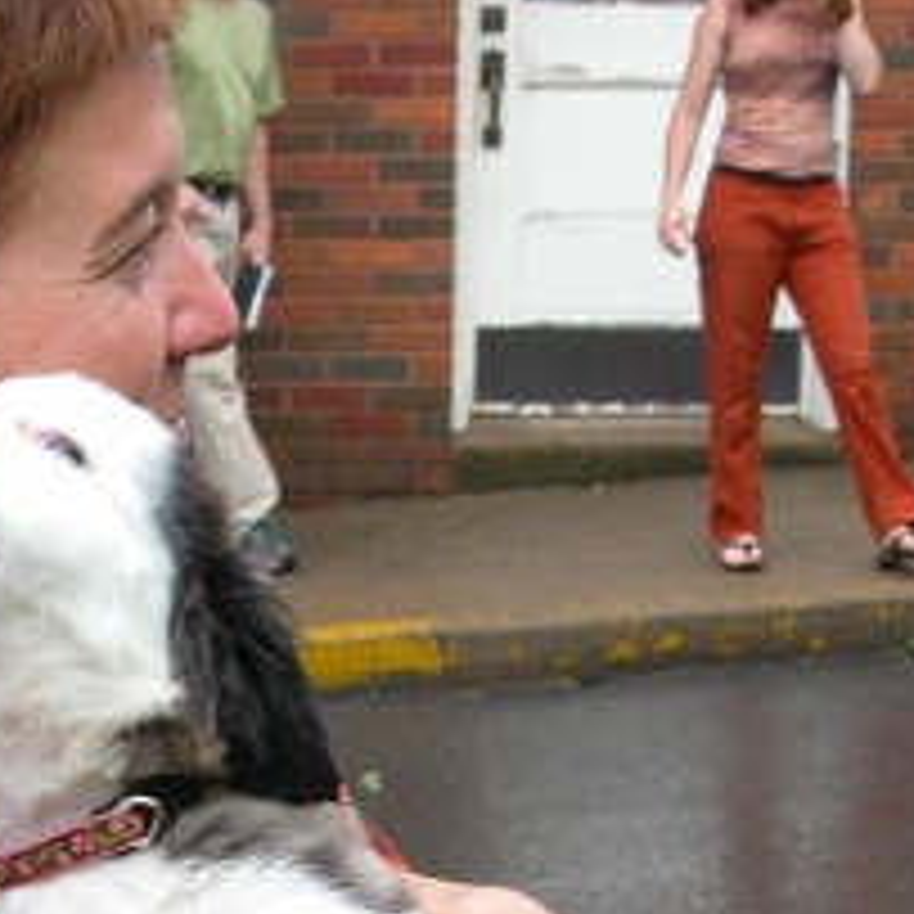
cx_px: 214
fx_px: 5019
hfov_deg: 10.4
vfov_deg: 10.3
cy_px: 968
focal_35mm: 168
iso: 100
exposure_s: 1/250
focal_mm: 16.8
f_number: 5.2
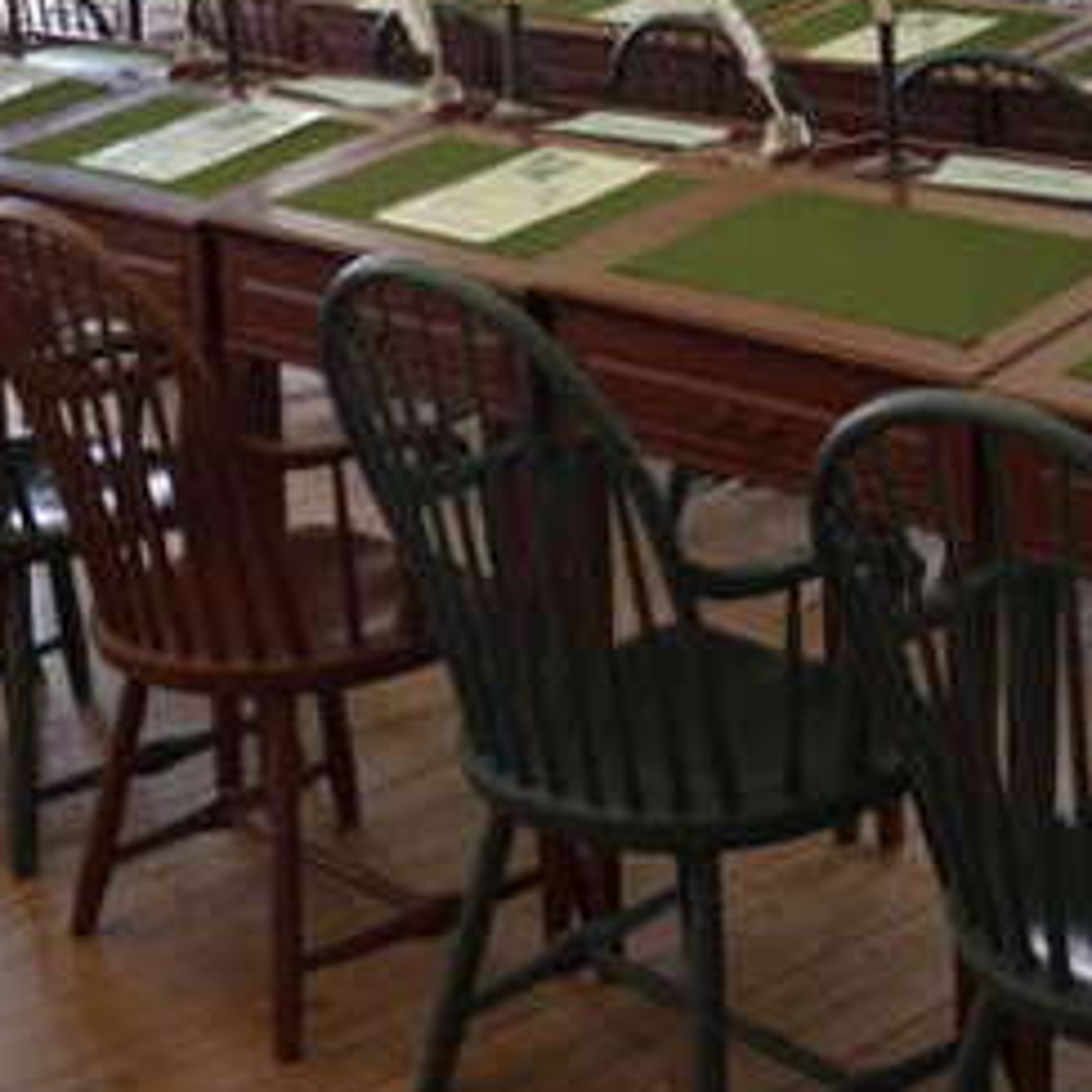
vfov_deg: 22.1
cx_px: 819
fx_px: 2677
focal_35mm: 75
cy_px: -27
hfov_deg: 22.8
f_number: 6.3
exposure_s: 1/15
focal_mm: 18
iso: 500
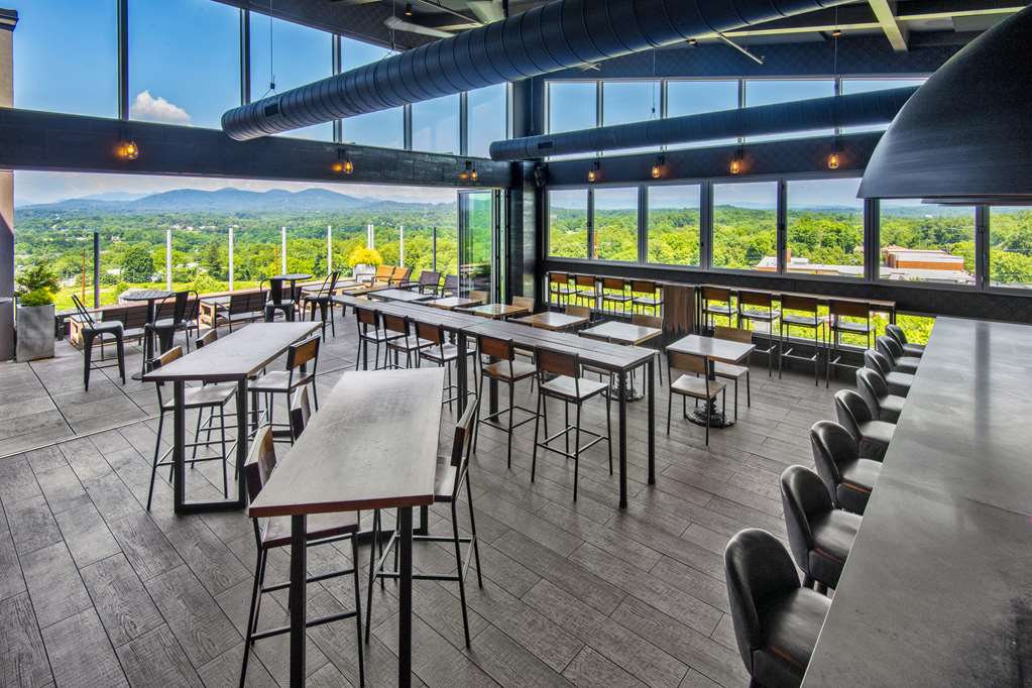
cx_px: 516
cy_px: 344
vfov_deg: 73.7
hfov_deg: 96.7
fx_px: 459
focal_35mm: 16
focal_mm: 16
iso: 250
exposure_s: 1/40
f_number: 11
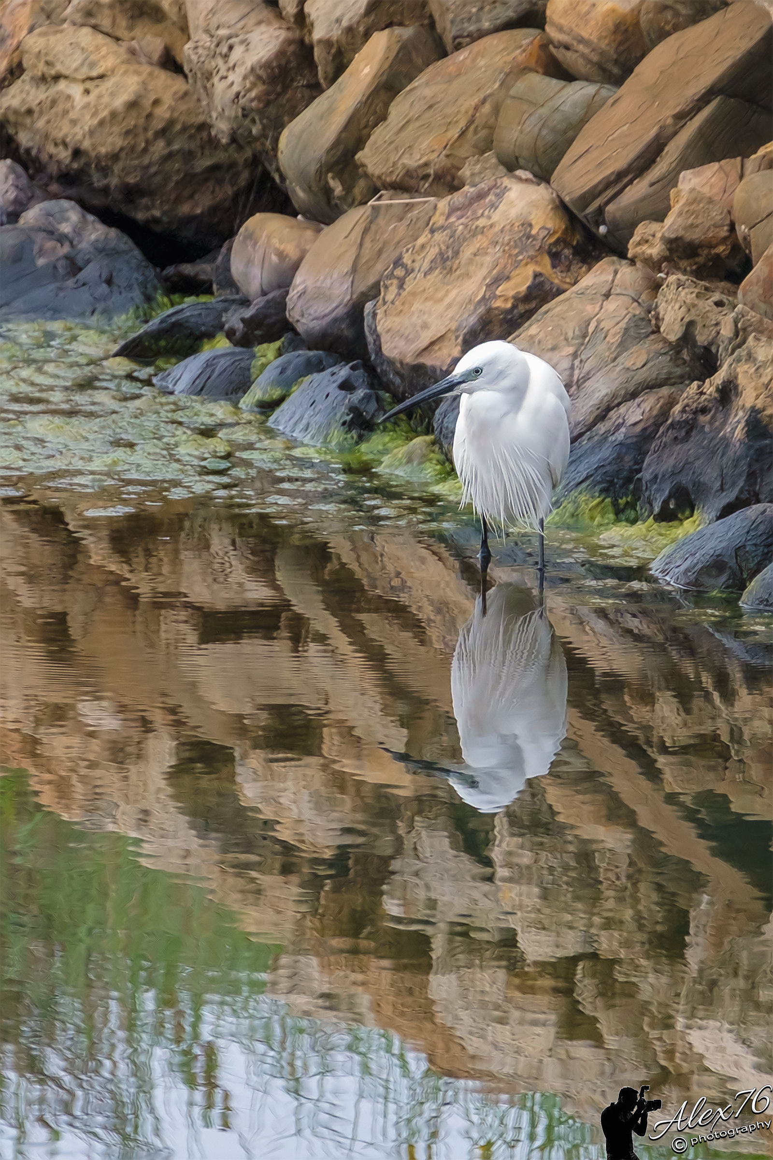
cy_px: 580
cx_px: 386
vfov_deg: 3.4
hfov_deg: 2.3
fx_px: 19323
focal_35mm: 600
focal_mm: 400
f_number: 5.6
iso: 800
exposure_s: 1/550
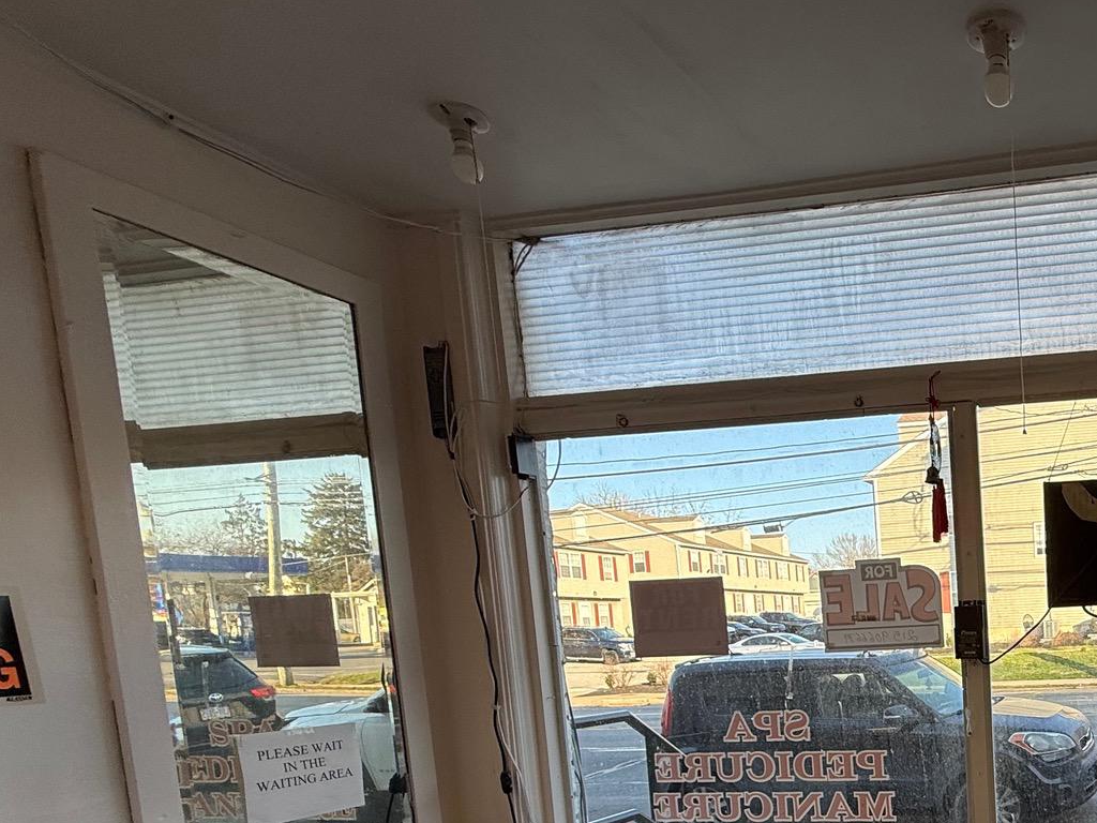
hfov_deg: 51.7
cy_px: 727
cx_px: 1079
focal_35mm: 28
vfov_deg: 45.5
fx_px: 887
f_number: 2.2
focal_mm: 2.22
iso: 50
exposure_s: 1/306
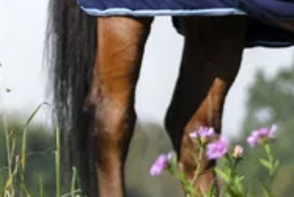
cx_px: 343
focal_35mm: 919
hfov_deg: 2.2
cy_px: -64
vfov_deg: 1.5
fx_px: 7511
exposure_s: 1/2000
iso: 800
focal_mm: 143.1
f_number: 5.6
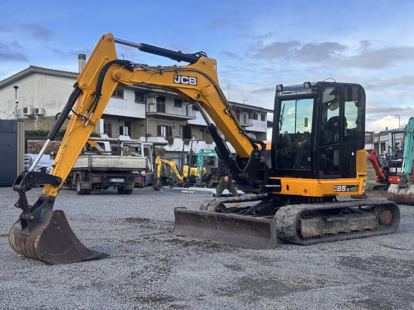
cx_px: 207
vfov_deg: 30.3
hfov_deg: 39.7
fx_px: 574
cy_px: 155
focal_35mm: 48
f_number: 1.78
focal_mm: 6.86
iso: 64
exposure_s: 1/1085
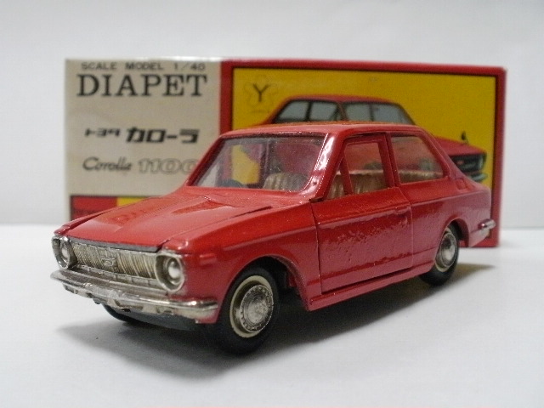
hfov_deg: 42.9
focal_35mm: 44
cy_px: 204
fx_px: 691
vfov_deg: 32.9
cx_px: 272
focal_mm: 7.7
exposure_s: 1/20
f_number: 4
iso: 400
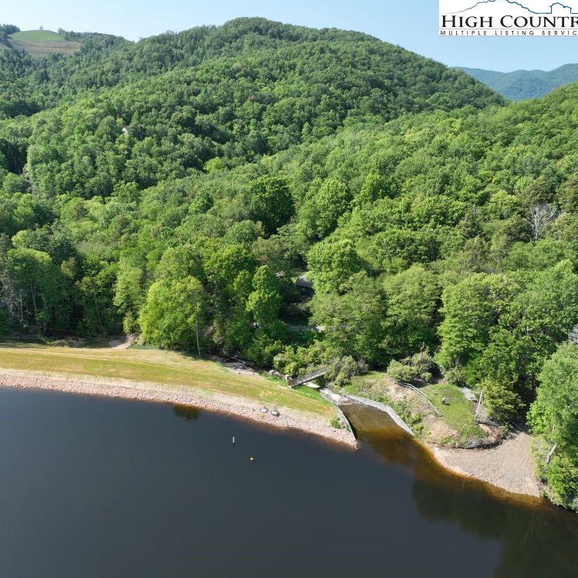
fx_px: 548
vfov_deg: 55.6
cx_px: 201
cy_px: 293
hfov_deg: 54.7
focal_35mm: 29
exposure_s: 1/1600
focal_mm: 12.29
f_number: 2.8
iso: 200
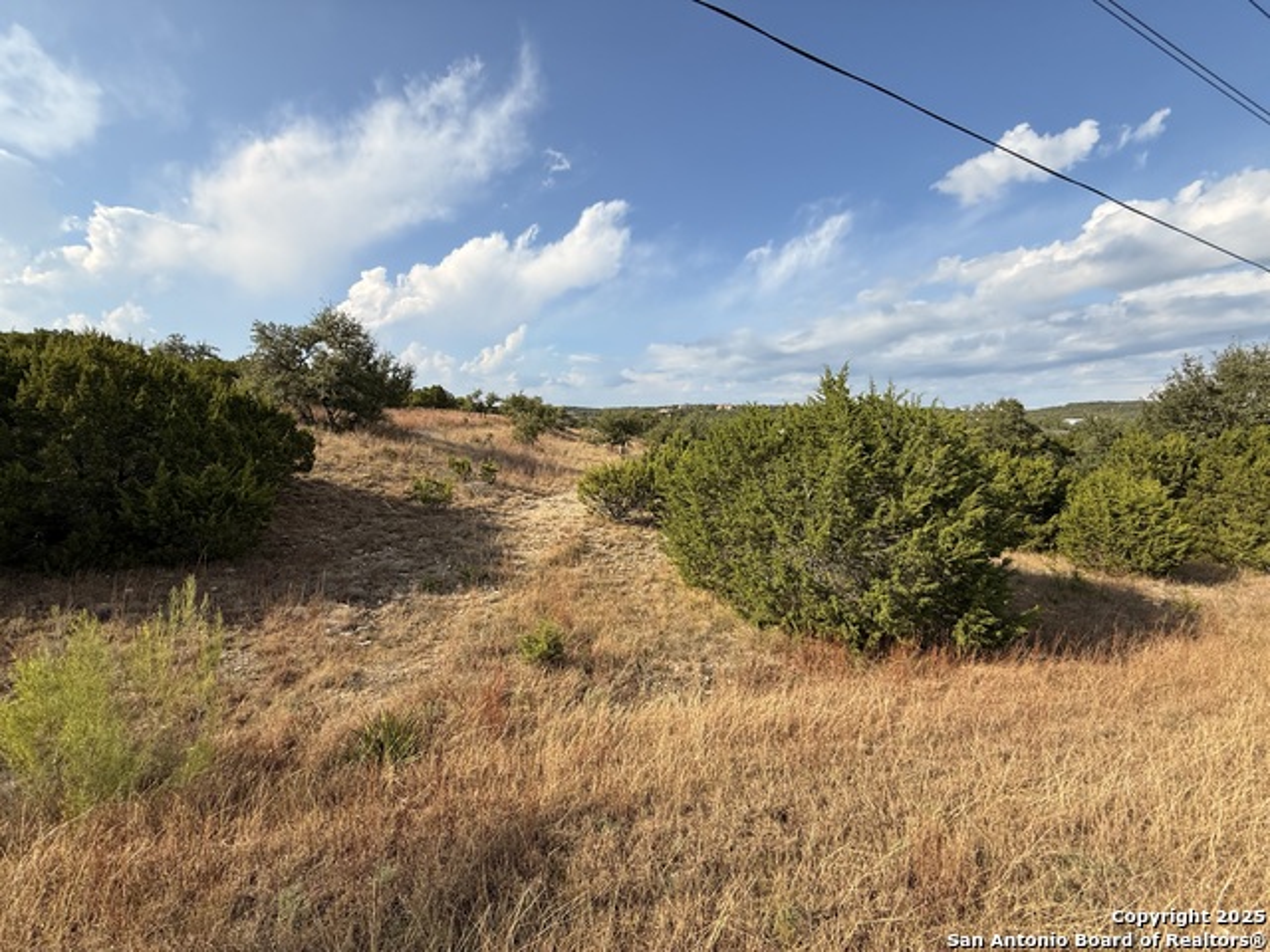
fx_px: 514
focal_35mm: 14
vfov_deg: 85.7
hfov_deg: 102.1
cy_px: 476
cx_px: 635
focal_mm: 2.22
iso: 50
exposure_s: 1/1795
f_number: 2.2
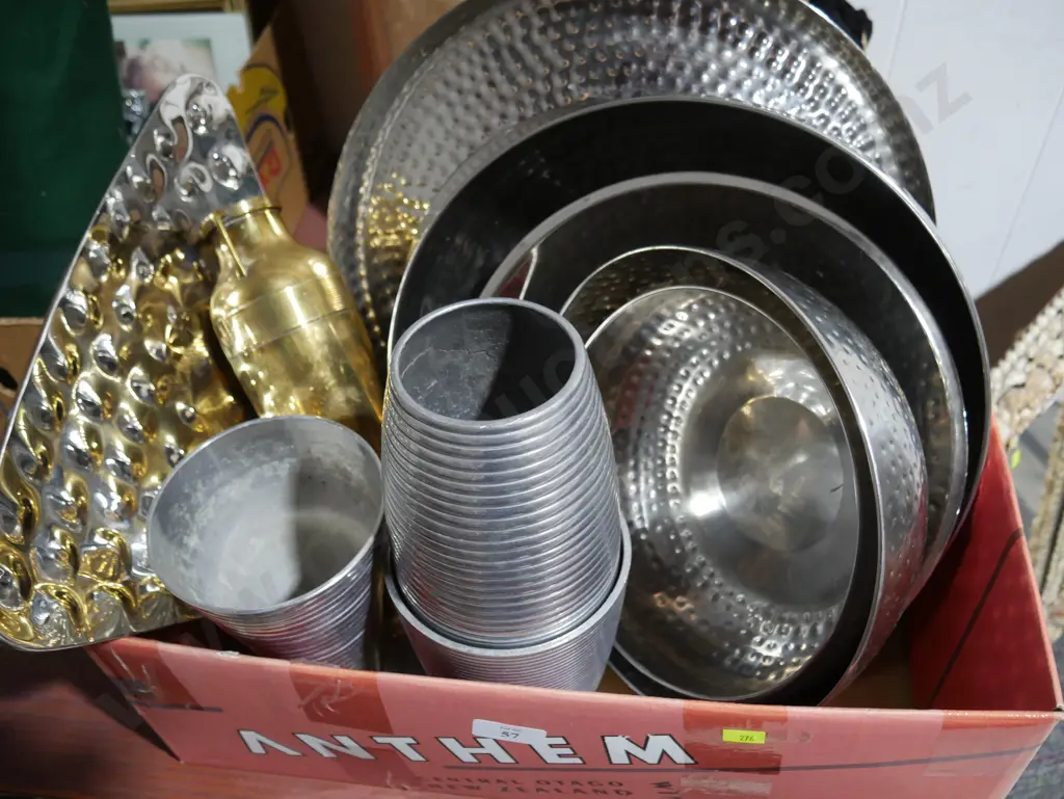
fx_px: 923
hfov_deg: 59.9
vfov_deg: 46.8
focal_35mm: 30
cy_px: 400
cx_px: 532
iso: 640
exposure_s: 1/60
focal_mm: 15
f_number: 3.6
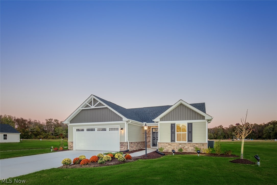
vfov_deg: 64.6
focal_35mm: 19
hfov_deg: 86.9
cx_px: 138
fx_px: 146
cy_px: 92
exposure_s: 1/13
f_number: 9
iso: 250
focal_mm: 19
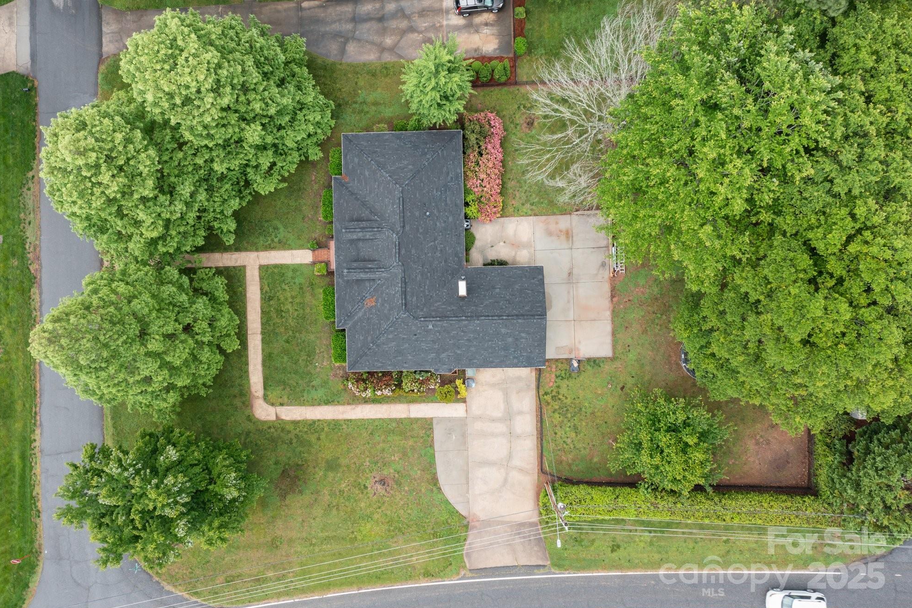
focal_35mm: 29
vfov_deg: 45.0
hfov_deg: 63.7
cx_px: 447
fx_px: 735
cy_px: 299
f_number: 4.5
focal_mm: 10.26
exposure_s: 1/120
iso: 100
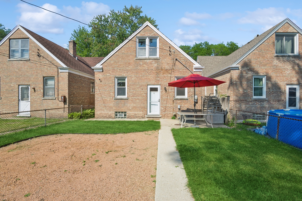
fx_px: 126
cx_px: 151
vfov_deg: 77.2
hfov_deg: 100.4
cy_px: 100
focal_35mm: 15
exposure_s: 1/250
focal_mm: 10
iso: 200
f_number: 11
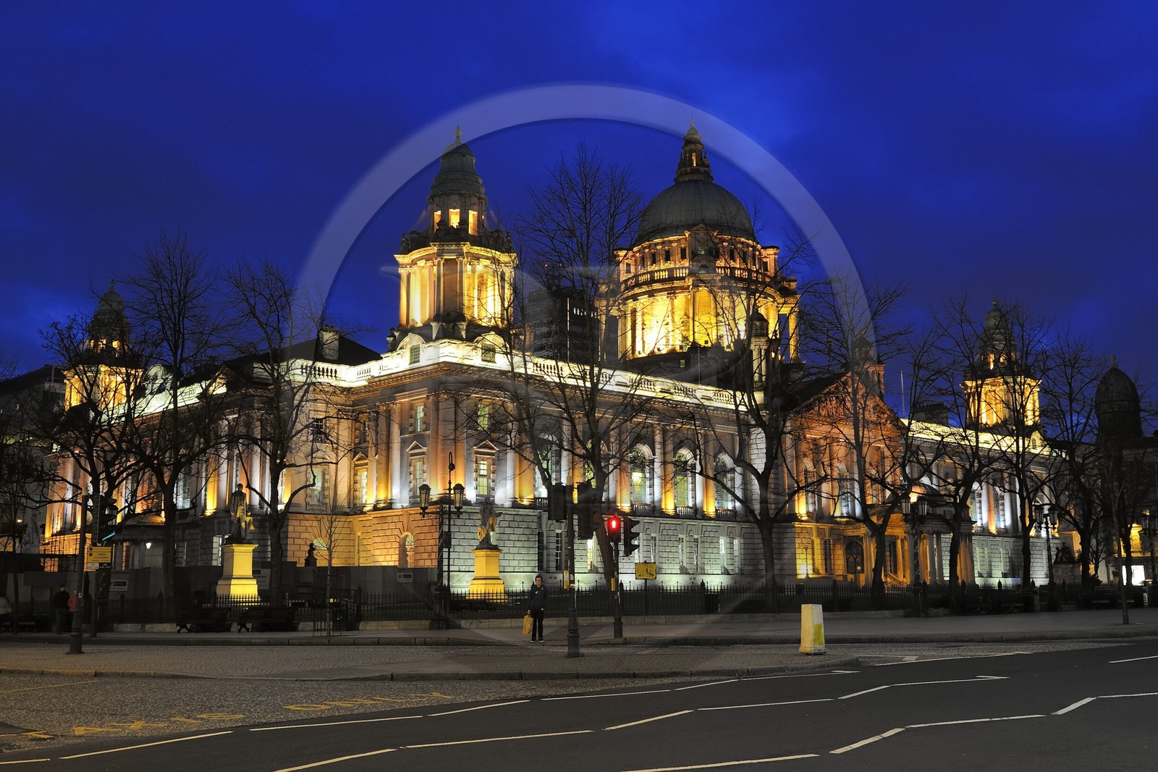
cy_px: 386
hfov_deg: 55.8
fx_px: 1093
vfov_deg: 38.9
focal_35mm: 34
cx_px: 579
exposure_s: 1/4
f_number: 5.6
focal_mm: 34
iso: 400
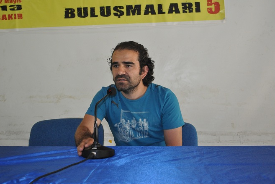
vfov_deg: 25.3
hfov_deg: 37.2
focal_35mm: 54
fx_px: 409
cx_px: 136
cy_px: 93
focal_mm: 35
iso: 800
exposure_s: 1/60
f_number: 5
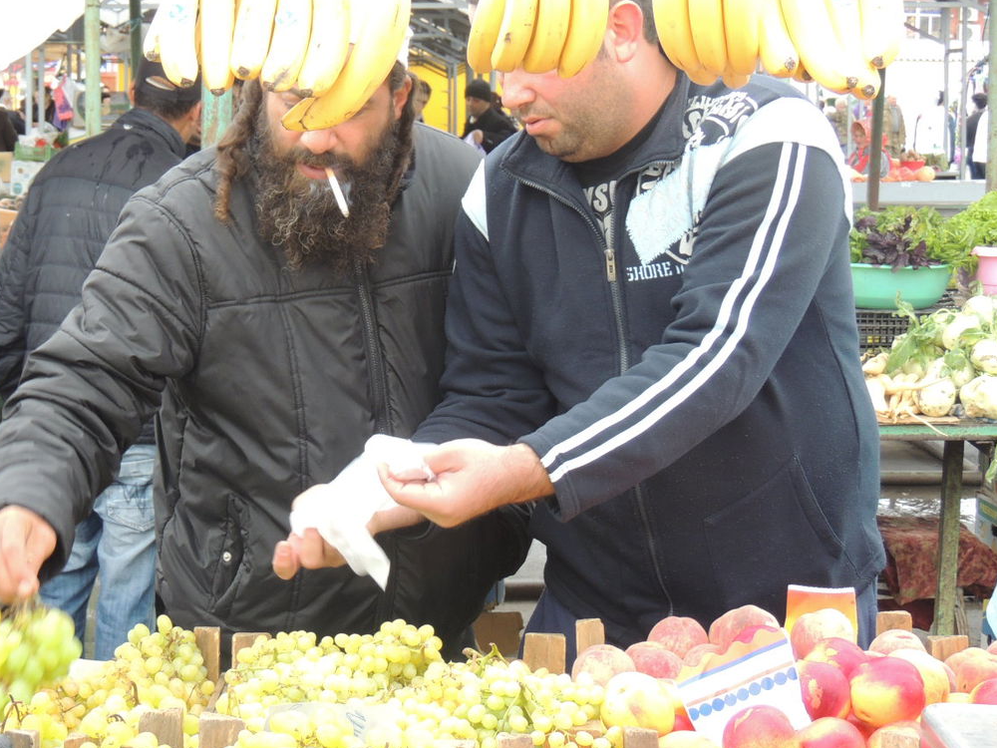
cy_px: 320
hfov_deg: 23.1
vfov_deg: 17.6
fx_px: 2419
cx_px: 302
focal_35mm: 84
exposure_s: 1/60
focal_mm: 10.7
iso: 125
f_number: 3.7
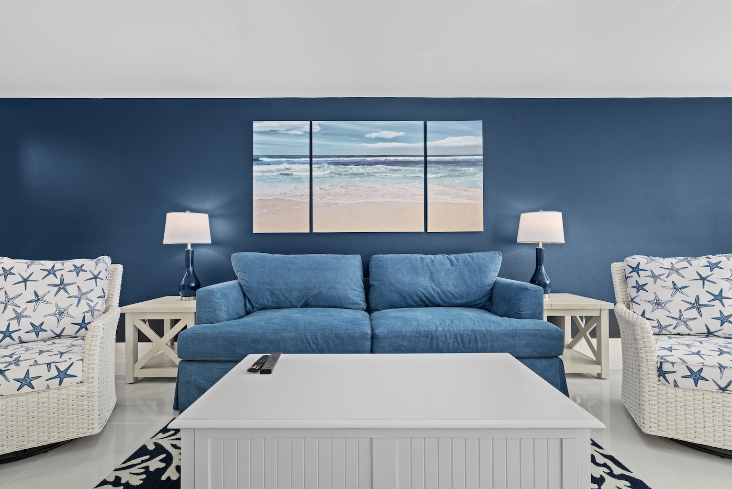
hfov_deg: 96.7
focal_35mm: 16
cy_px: 244
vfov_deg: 73.8
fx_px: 325
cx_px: 366
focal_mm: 16
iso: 160
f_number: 10
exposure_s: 1.6
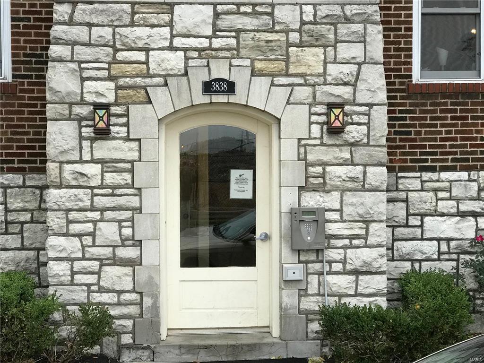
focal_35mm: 57
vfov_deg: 25.7
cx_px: 242
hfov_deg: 33.8
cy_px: 182
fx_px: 797
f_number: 2.8
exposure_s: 1/60
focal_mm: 6.6
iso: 50
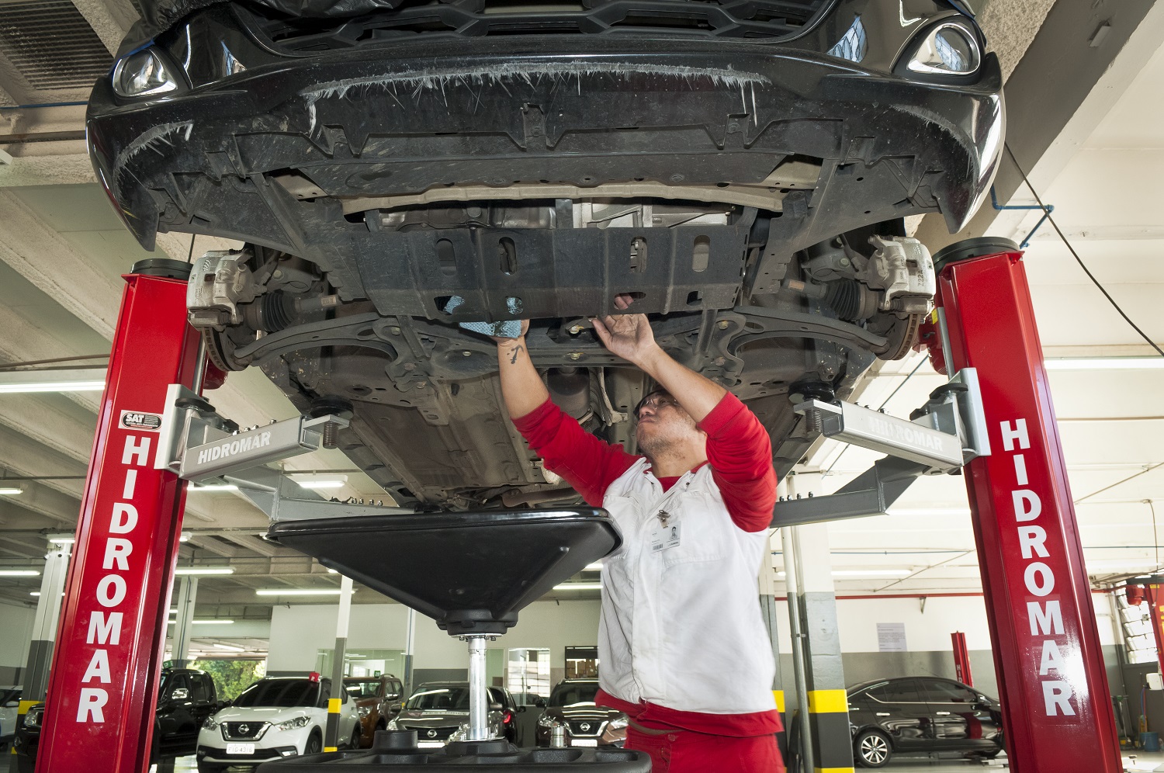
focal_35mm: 26
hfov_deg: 70.5
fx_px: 823
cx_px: 582
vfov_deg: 50.3
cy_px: 386
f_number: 6.3
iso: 640
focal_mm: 17
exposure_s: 1/50
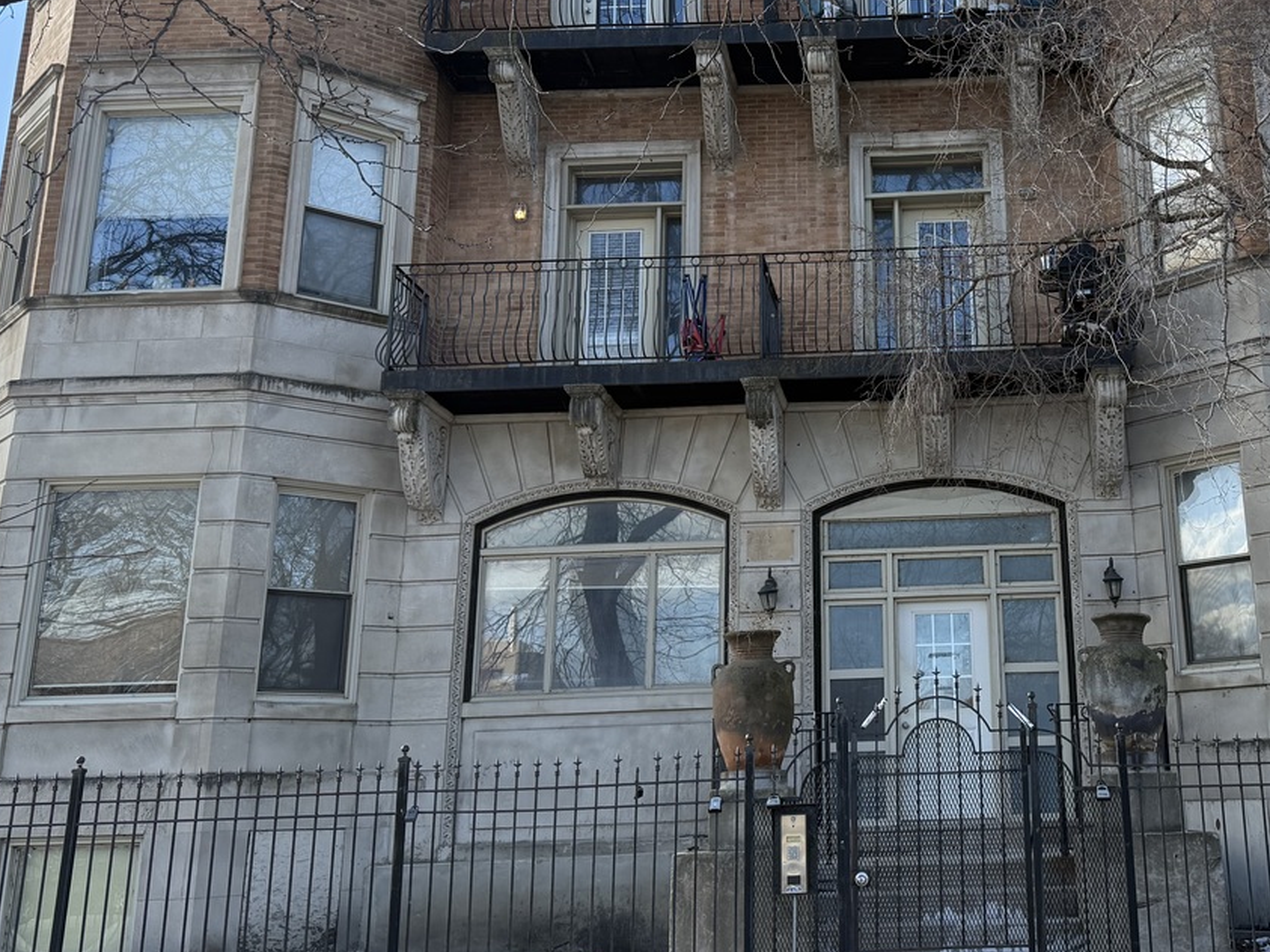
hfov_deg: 44.6
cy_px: 307
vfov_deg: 34.8
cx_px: 917
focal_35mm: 41
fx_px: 1504
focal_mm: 6.76
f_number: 1.78
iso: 100
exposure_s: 1/1553
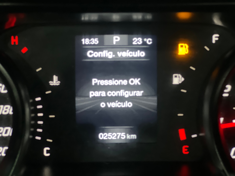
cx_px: 118
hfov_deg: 25.3
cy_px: 88
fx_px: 523
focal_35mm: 77
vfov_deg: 19.1
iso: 800
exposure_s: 1/15
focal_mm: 9
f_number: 2.8
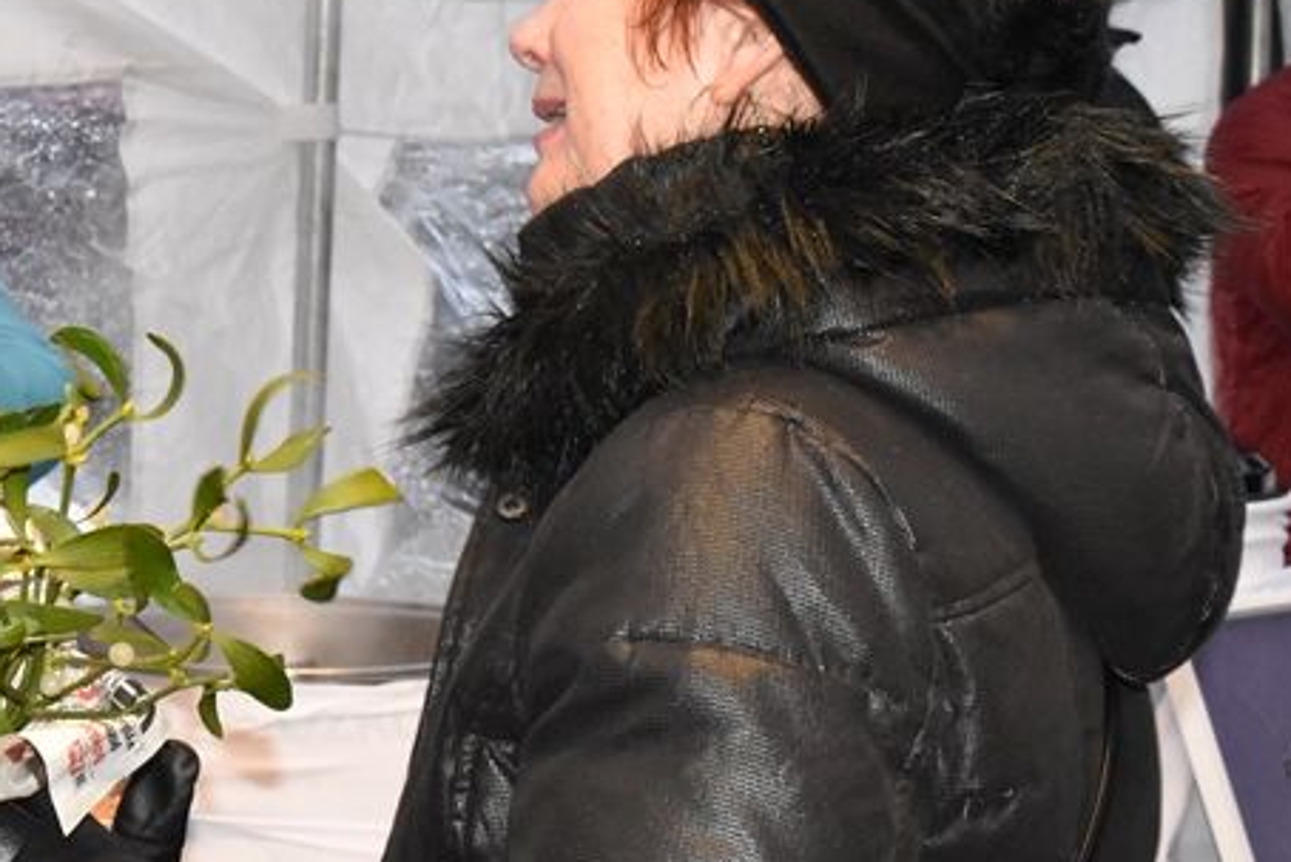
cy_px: 158
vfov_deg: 13.9
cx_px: -151
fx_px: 3520
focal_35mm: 98
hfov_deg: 19.8
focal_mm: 29
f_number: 8
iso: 2200
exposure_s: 1/60
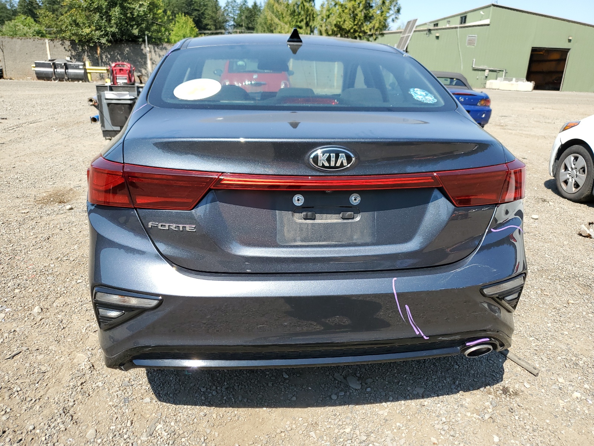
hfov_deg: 67.3
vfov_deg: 53.1
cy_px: 223
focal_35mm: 26
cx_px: 297
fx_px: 446
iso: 50
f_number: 1.5
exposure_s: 1/1429
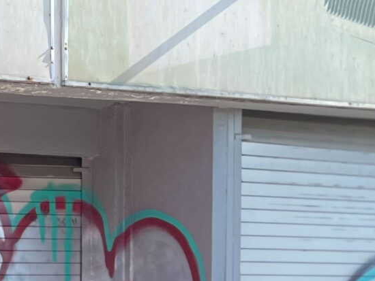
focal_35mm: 121
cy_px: 621
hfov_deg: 14.9
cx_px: -215
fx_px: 1311
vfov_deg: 10.8
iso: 50
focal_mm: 4.2
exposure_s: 1/1000
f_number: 1.6
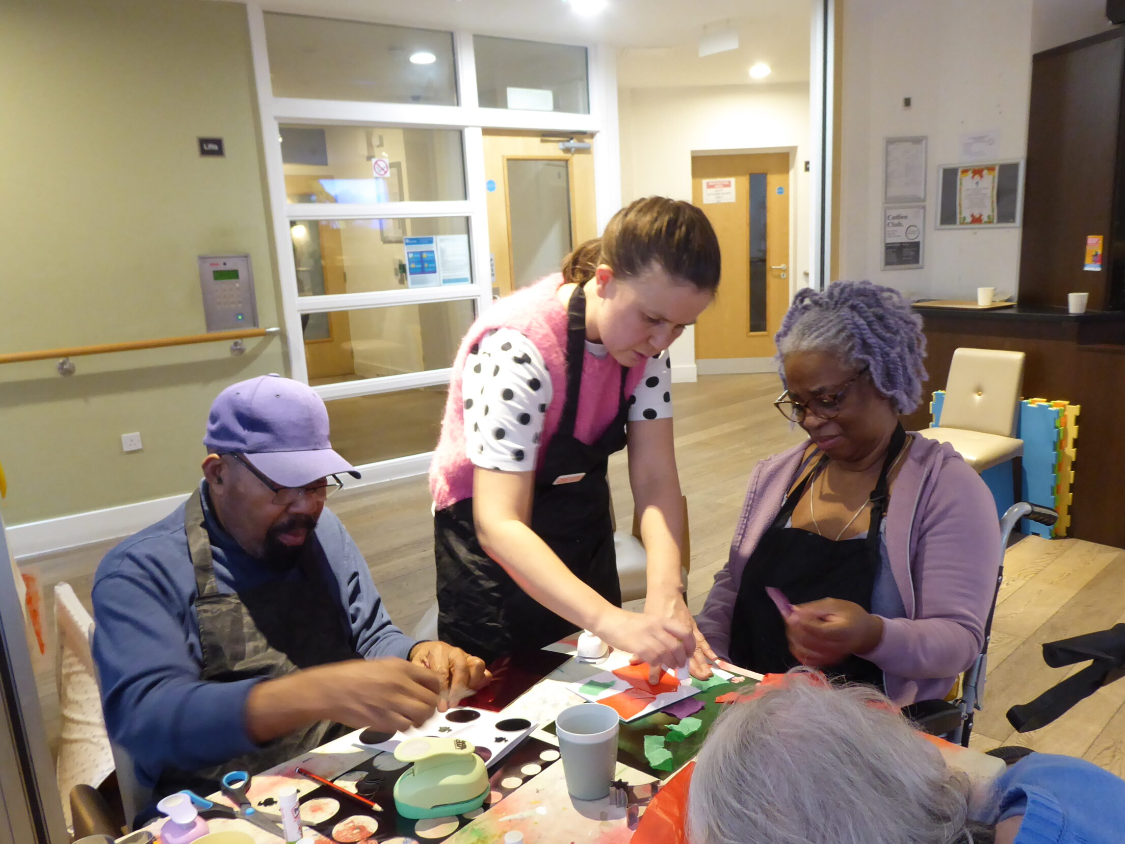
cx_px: 611
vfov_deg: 48.1
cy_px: 467
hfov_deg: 61.6
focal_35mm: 29
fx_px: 942
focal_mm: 4.3
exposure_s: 1/8
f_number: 3.3
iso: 400
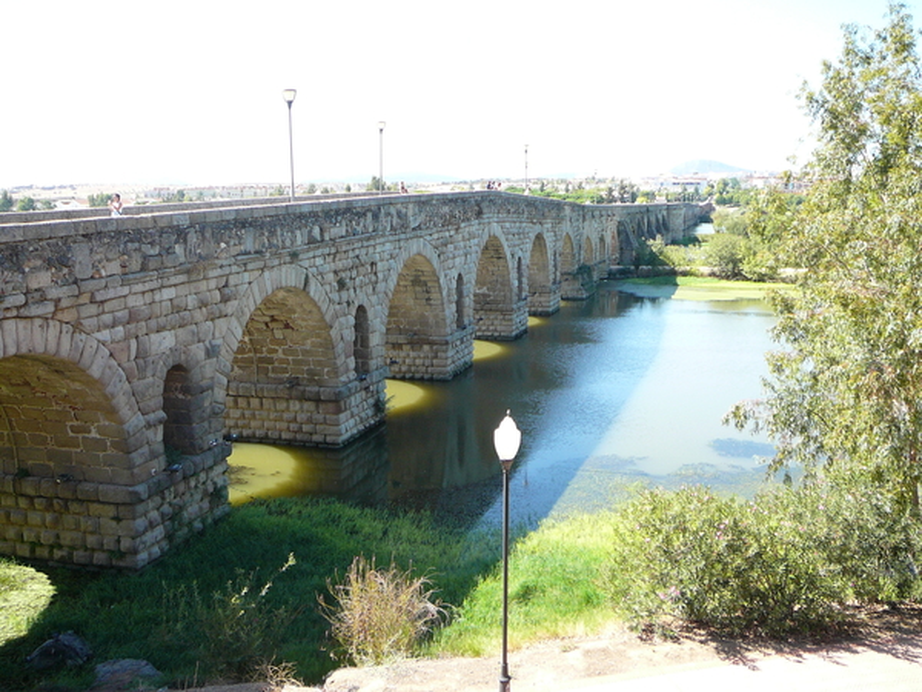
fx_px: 932
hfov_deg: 52.6
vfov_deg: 40.7
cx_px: 461
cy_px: 346
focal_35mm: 35
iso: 80
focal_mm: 5.2
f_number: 2.8
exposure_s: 1/320
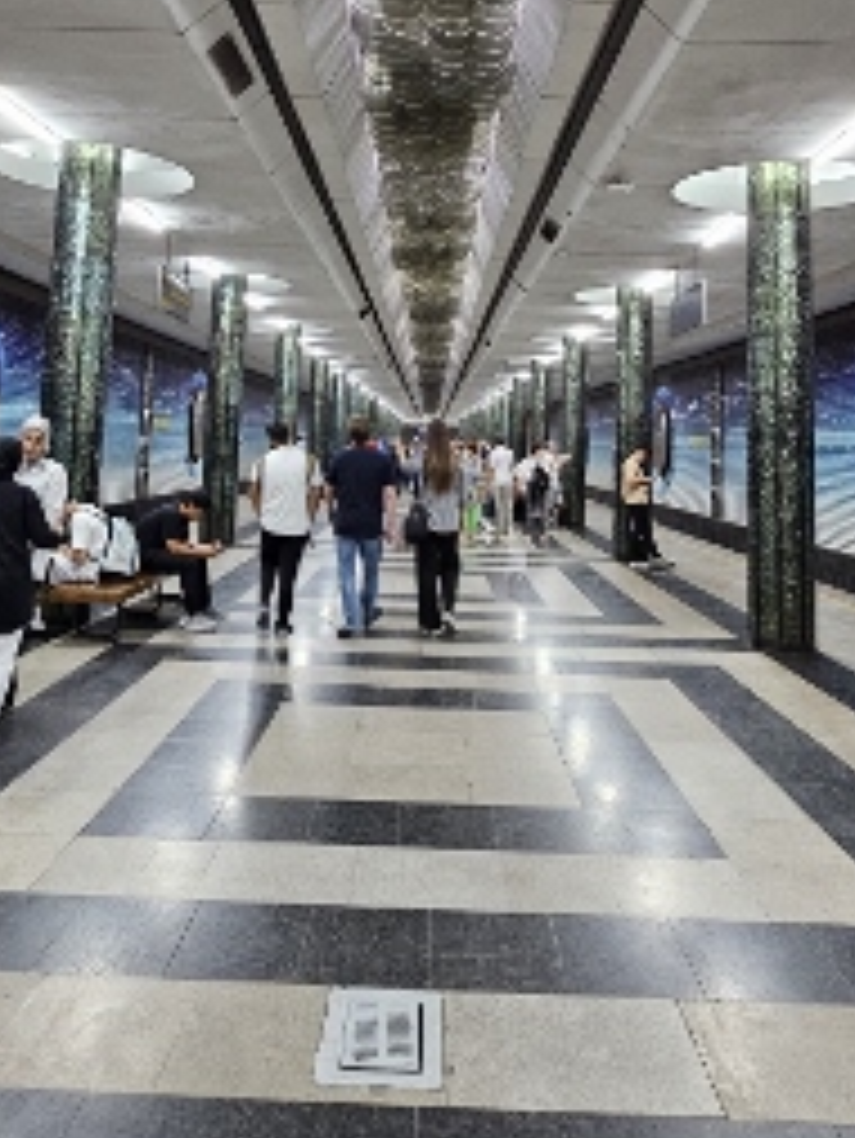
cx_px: 398
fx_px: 888
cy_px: 337
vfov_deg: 62.8
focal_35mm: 27
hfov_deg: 51.4
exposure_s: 1/33.3
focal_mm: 2.2
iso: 320
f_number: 2.2
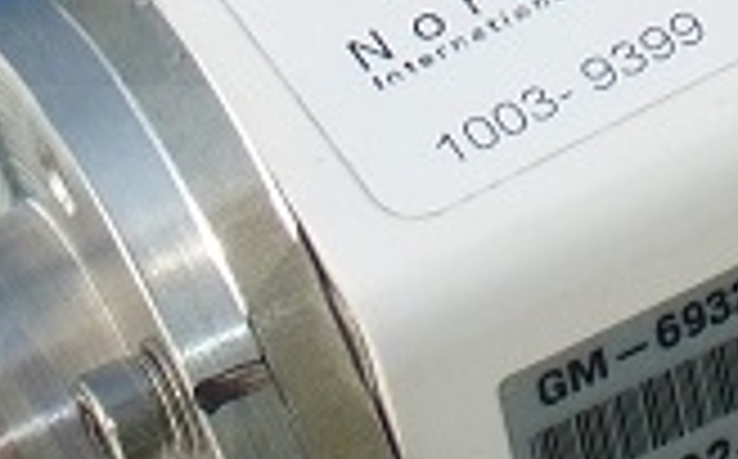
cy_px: 742
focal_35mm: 2758
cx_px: -302
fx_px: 55395
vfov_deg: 0.5
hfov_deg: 0.8
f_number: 6.3
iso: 100
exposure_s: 1/500
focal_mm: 86.4
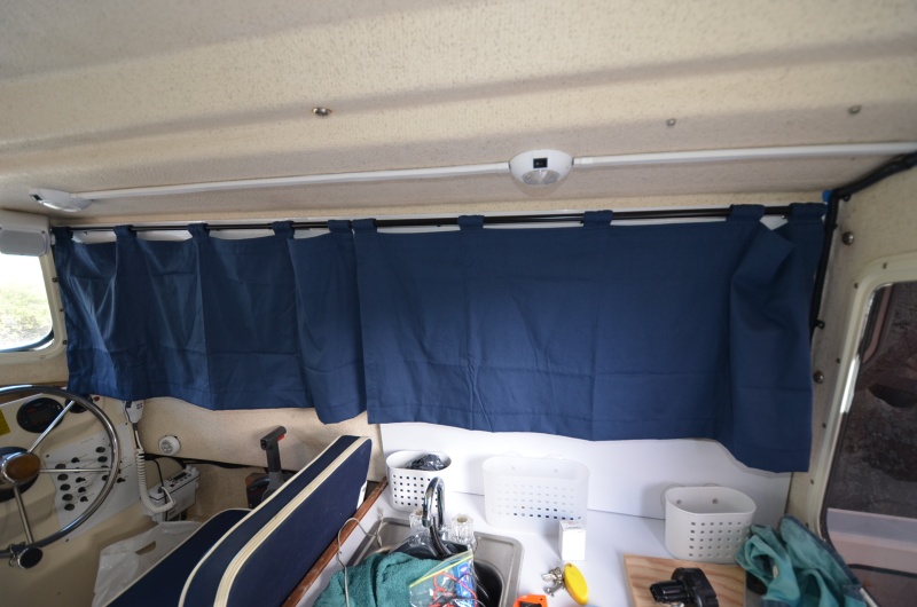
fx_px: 381
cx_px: 458
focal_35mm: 15
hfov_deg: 100.5
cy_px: 304
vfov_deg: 77.1
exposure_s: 1/100
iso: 400
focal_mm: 10
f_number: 3.5
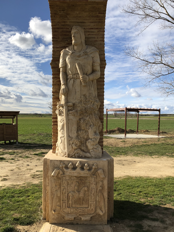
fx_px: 214
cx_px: 75
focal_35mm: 32
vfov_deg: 56.7
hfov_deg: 44.1
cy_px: 128
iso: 20
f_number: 1.8
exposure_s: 1/2525
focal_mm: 4
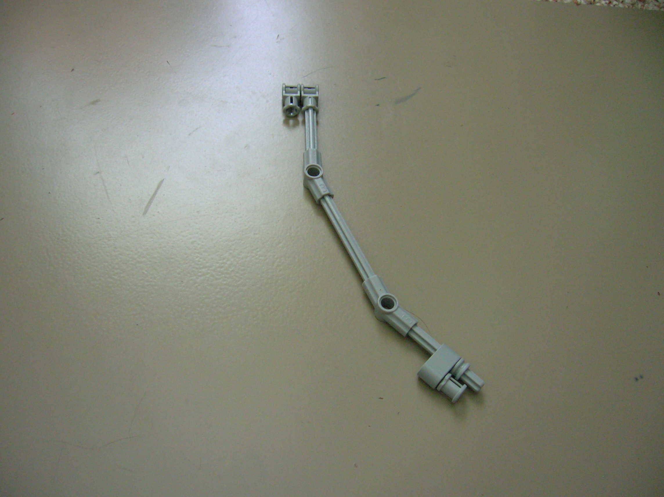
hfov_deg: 54.0
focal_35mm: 34
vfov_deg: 41.7
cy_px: 248
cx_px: 332
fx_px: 652
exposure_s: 1/2.1
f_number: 2.9
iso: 200
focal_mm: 5.7
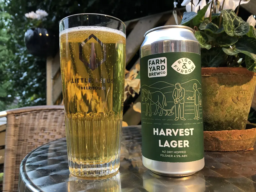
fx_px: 207
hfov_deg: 63.4
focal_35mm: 28
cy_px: 96
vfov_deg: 49.7
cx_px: 128
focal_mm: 3.99
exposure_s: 1/17
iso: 40
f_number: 1.8
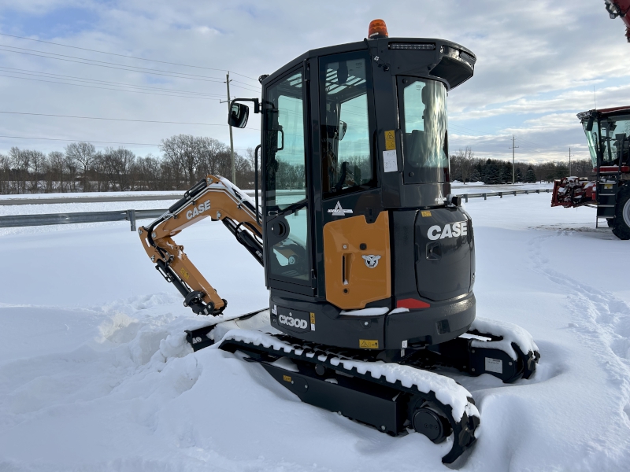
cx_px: 315
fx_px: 473
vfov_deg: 53.1
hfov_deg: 67.3
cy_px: 236
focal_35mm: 26
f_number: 1.5
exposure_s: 1/3165
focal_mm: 5.7
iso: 50
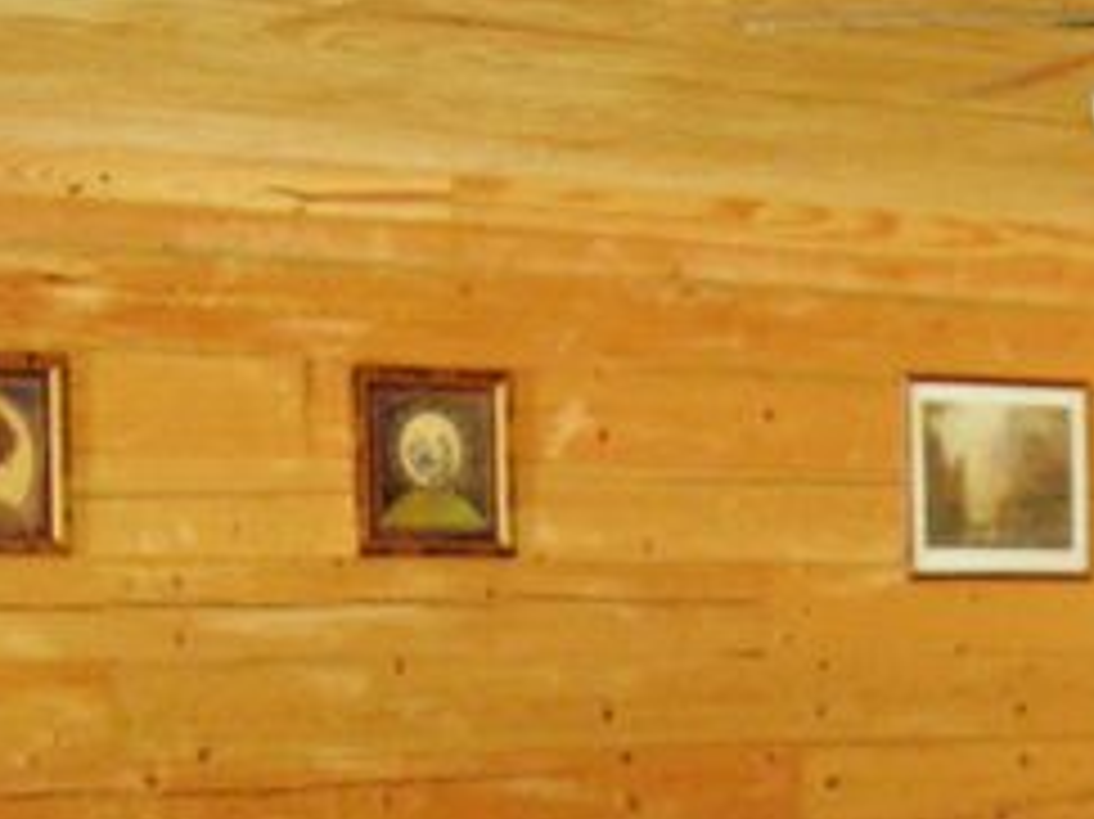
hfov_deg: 15.4
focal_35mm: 125
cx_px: 1207
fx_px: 3949
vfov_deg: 11.5
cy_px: 1053
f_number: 3.2
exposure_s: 1/2.7
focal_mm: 6.3
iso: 200
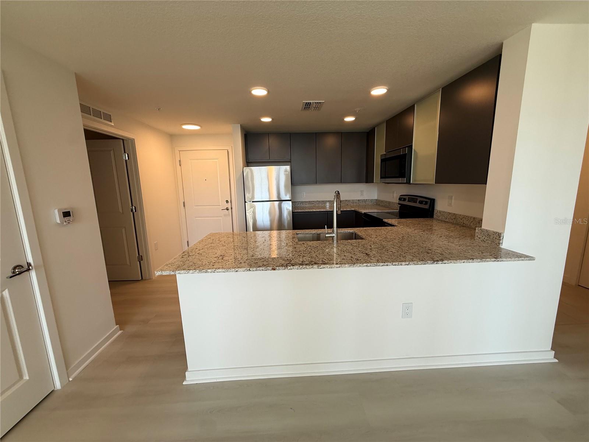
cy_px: 221
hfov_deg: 102.1
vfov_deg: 85.7
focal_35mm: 14
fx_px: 238
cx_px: 294
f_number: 2.2
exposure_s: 1/120
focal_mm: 2.22
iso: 100
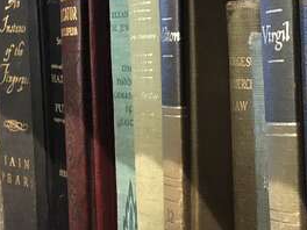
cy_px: 171
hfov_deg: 22.1
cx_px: 310
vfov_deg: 17.3
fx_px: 754
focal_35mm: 85
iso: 125
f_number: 1.8
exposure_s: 1/4
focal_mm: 4
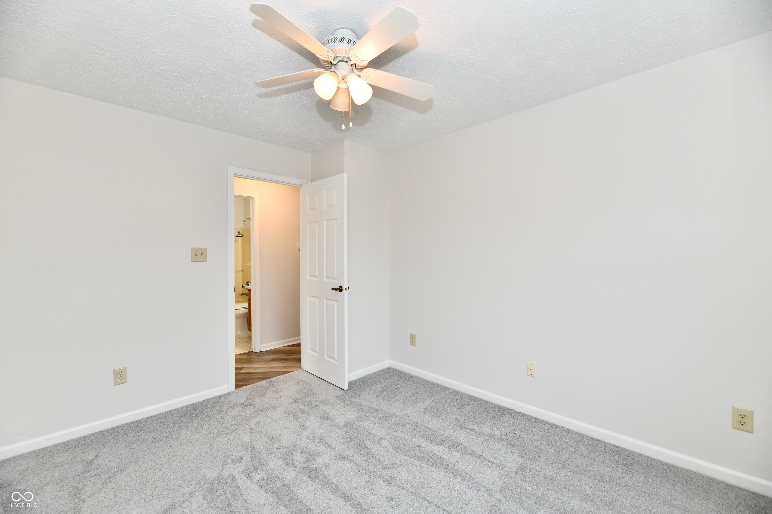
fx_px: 300
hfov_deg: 104.3
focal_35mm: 14
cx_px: 386
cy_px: 257
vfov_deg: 81.2
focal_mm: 14
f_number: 6.3
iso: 640
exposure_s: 1/125
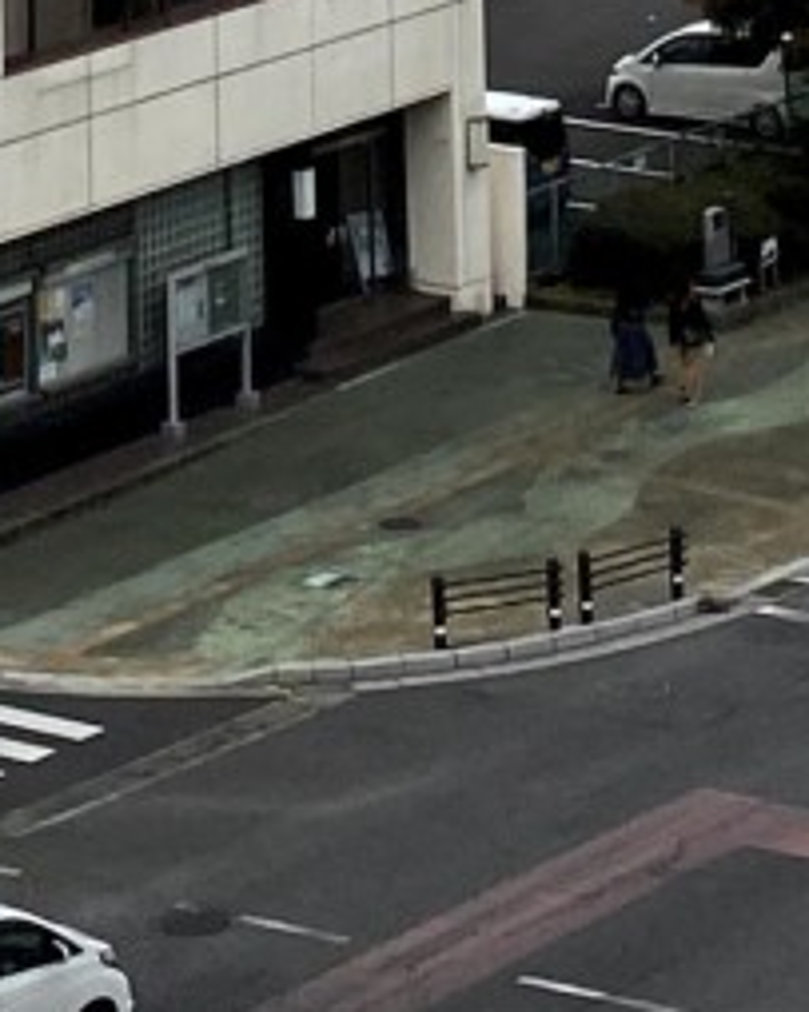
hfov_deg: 8.0
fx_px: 5750
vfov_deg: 9.0
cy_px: -1486
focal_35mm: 192
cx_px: 48
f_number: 1.8
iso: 32
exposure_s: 1/4608
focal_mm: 4.25
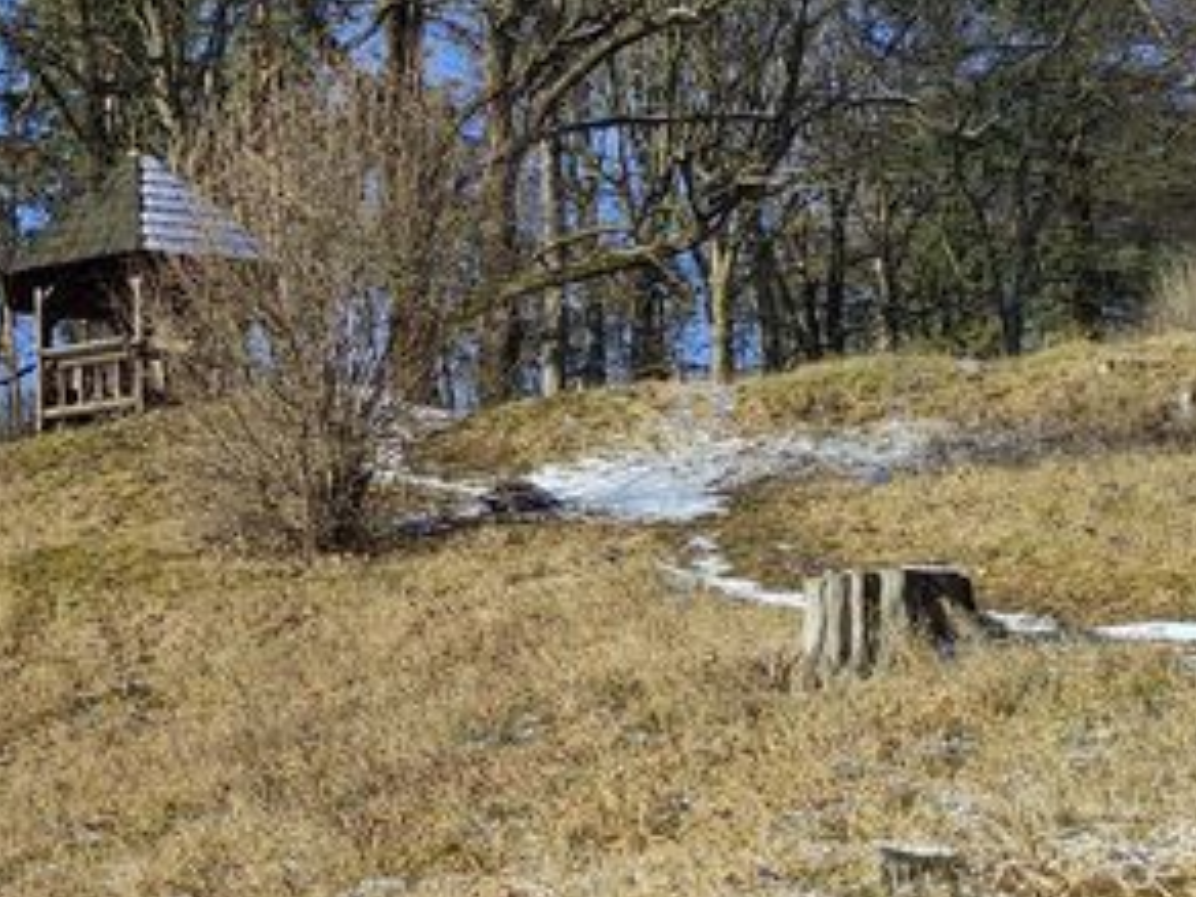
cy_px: 424
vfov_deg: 19.1
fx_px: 2660
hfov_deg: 23.3
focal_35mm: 77
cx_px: -217
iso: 100
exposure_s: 1/1129
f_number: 1.89
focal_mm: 5.43
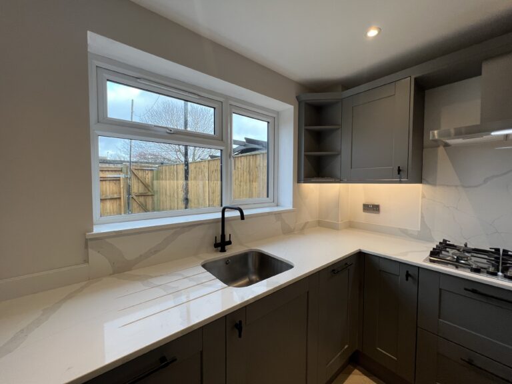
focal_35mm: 13
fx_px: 192
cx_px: 256
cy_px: 192
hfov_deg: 106.2
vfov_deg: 89.9
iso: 64
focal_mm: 1.57
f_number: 1.8
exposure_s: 1/100
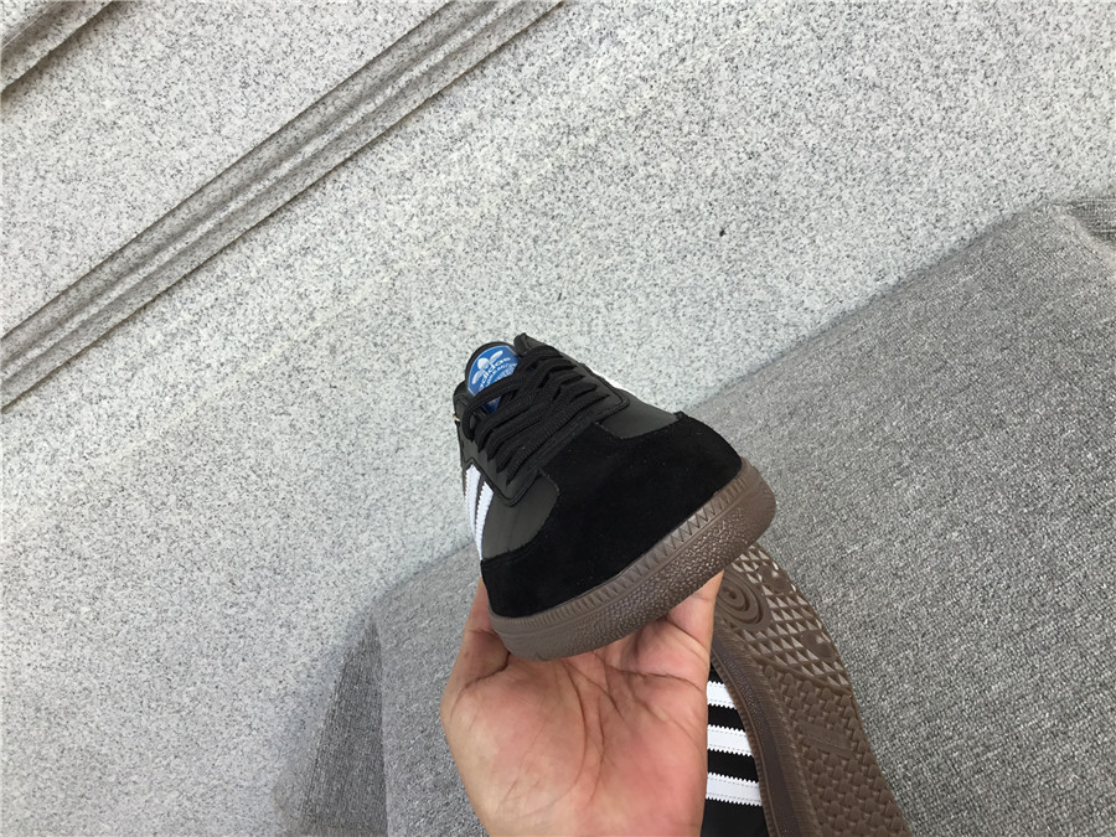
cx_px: 558
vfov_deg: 45.4
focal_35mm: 31
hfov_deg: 58.4
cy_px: 418
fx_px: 999
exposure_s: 1/327
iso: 25
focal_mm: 3.3
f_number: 2.4
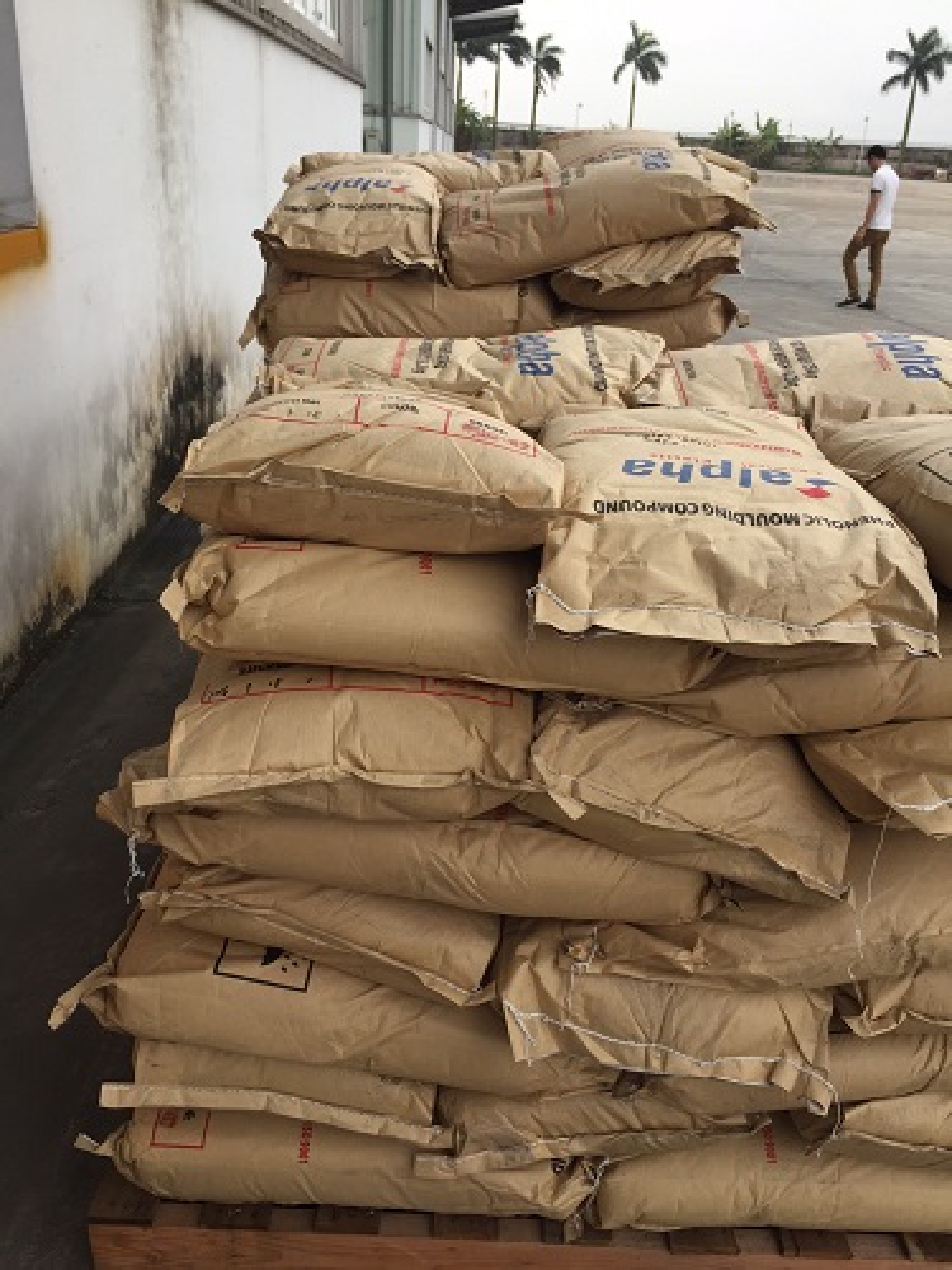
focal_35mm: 29
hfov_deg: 48.2
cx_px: 476
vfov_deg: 61.7
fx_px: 1063
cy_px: 635
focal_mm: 4.15
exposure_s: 1/860
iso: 32
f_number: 2.2
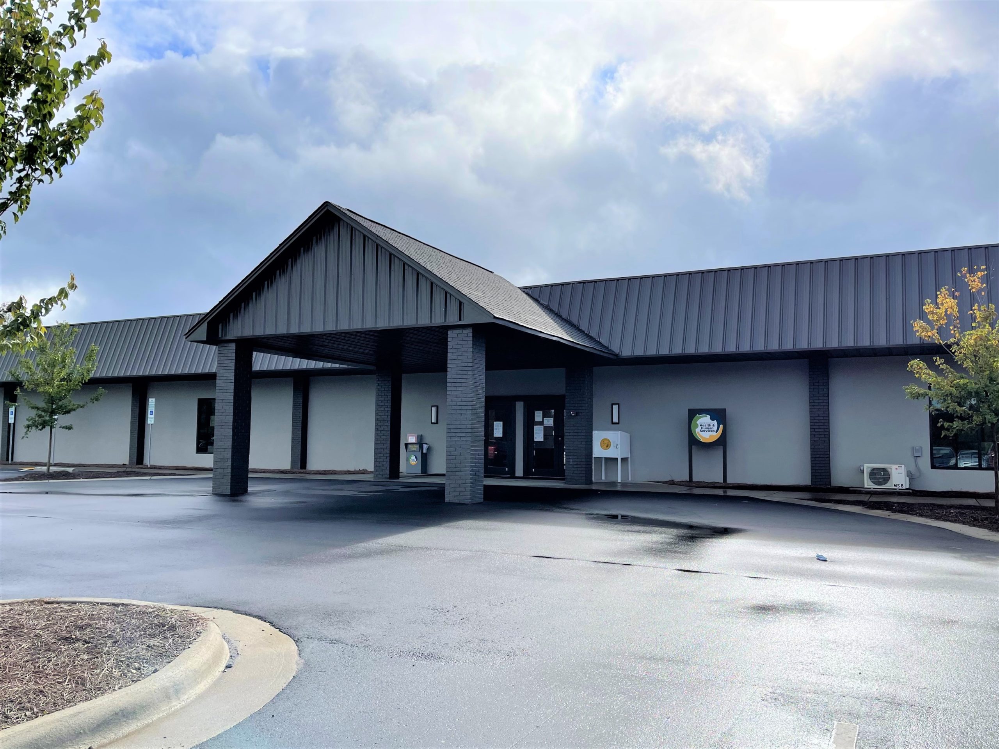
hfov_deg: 67.3
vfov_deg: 53.0
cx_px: 500
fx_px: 750
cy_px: 374
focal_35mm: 26
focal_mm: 5.1
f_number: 1.6
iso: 32
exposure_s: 1/4348
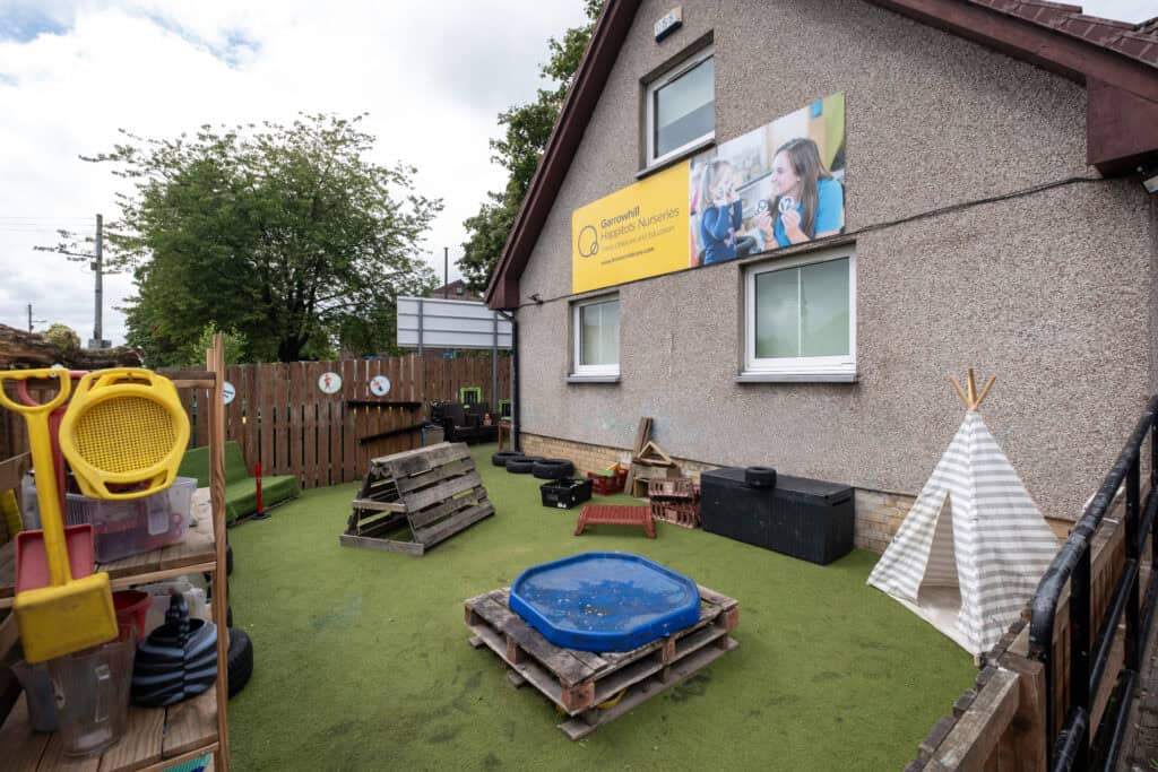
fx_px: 483
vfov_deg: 77.3
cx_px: 579
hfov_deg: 100.4
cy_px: 386
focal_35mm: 15
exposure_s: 1/160
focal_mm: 10
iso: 125
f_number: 6.4
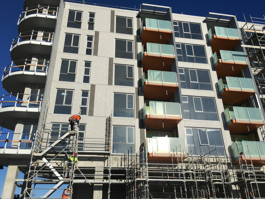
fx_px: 222
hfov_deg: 61.7
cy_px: 100
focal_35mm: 29
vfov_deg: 48.2
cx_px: 132
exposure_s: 1/2959
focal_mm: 4.15
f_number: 2.2
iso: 25
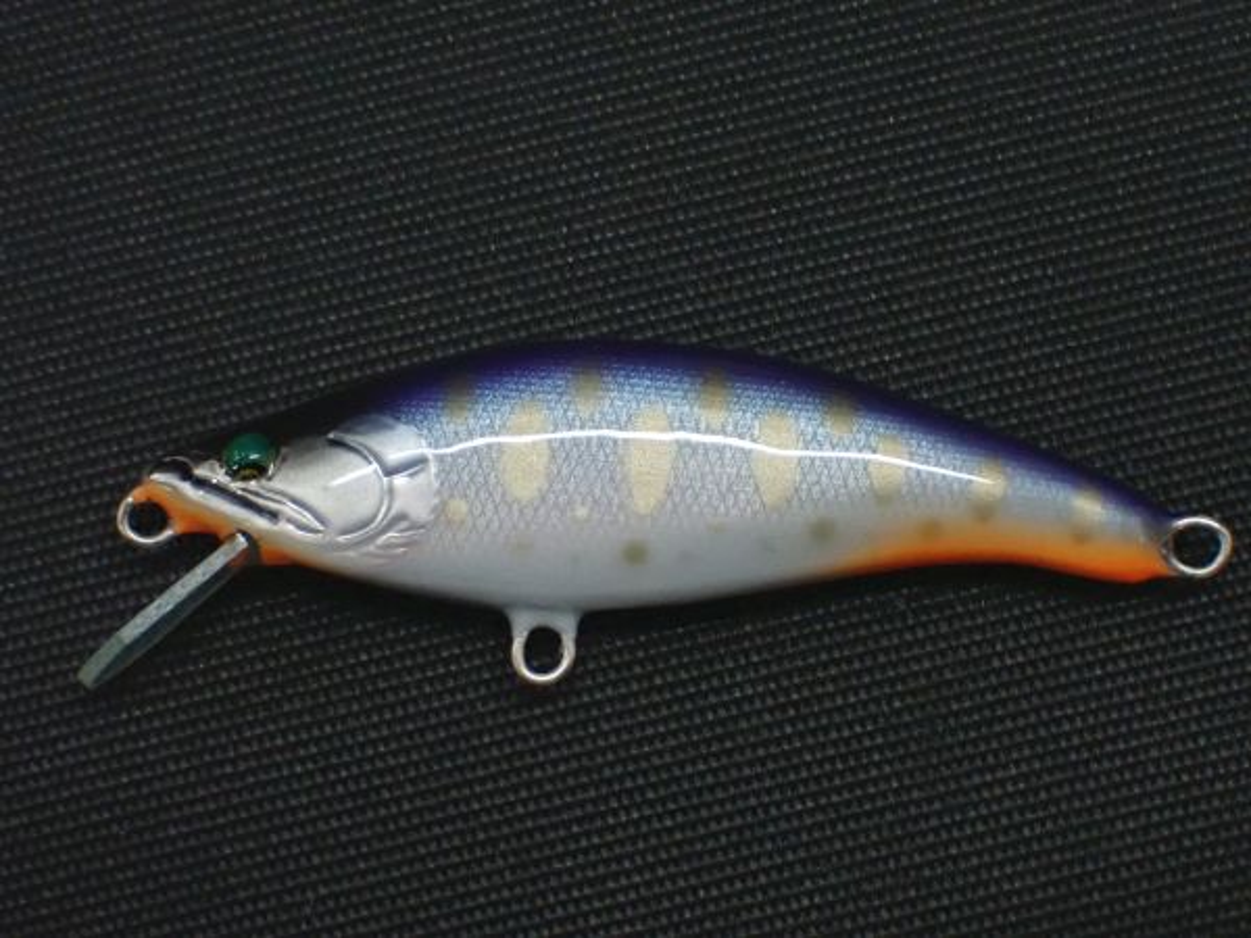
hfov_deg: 27.4
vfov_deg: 20.7
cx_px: 626
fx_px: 2566
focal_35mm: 71
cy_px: 469
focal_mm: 12.73
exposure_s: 1/160
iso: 800
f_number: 3.9
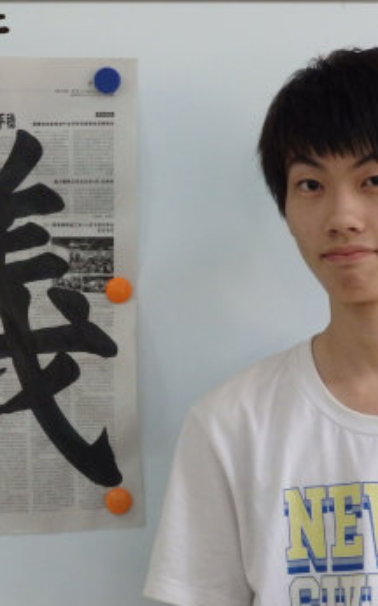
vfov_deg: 21.0
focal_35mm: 99
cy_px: 293
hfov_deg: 13.2
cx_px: 161
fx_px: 1633
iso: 800
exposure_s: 1/50
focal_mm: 11.9
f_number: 4.4
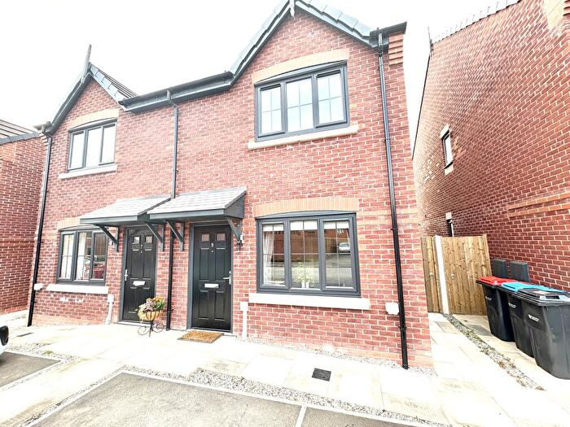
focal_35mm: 14
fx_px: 231
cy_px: 214
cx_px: 285
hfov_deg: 102.1
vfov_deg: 85.7
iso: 40
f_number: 2.2
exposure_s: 1/150
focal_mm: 2.22
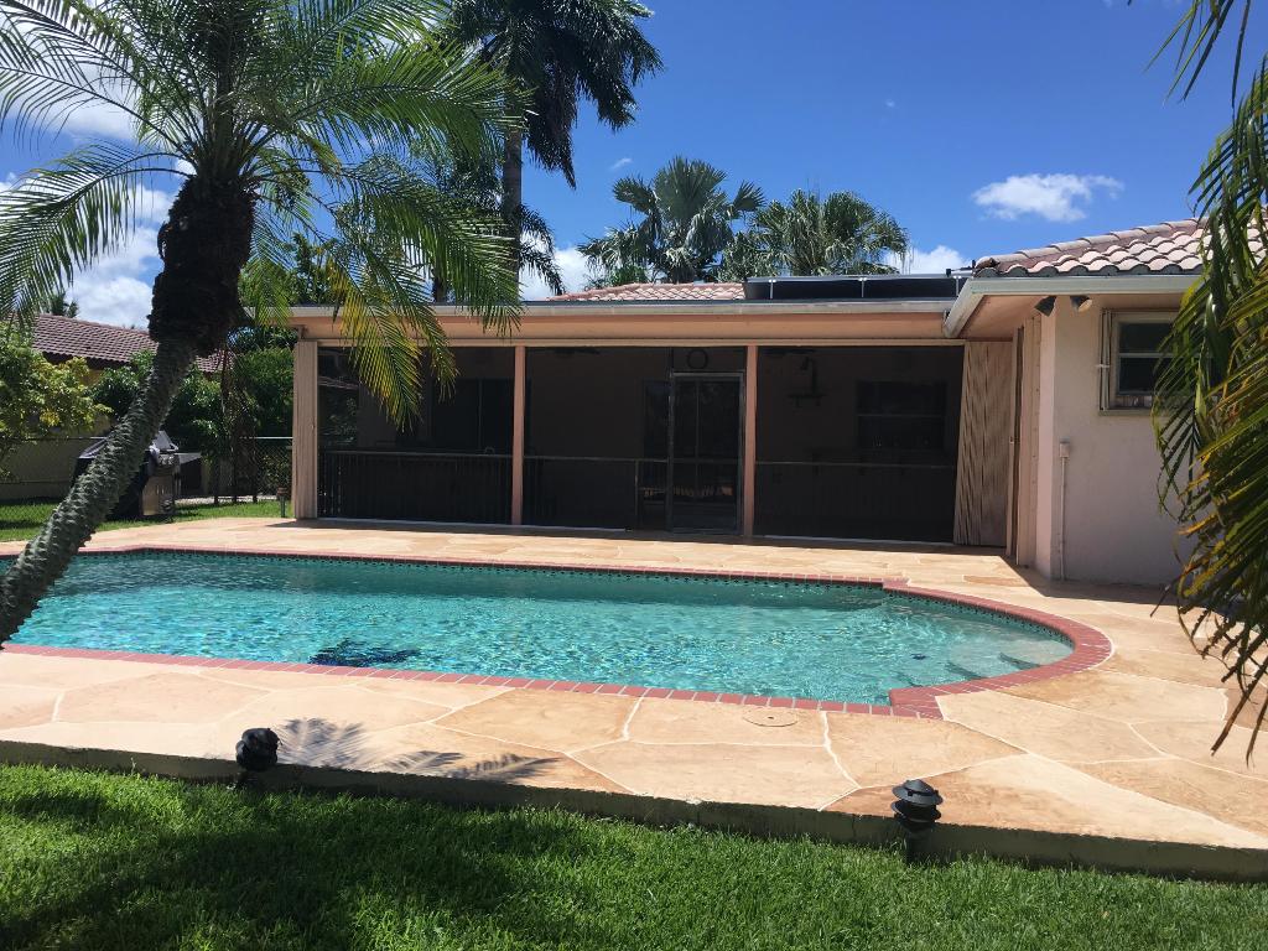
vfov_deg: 48.2
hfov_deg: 61.7
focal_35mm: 29
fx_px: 1062
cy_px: 476
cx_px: 634
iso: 32
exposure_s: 1/1972
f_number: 2.2
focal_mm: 4.15
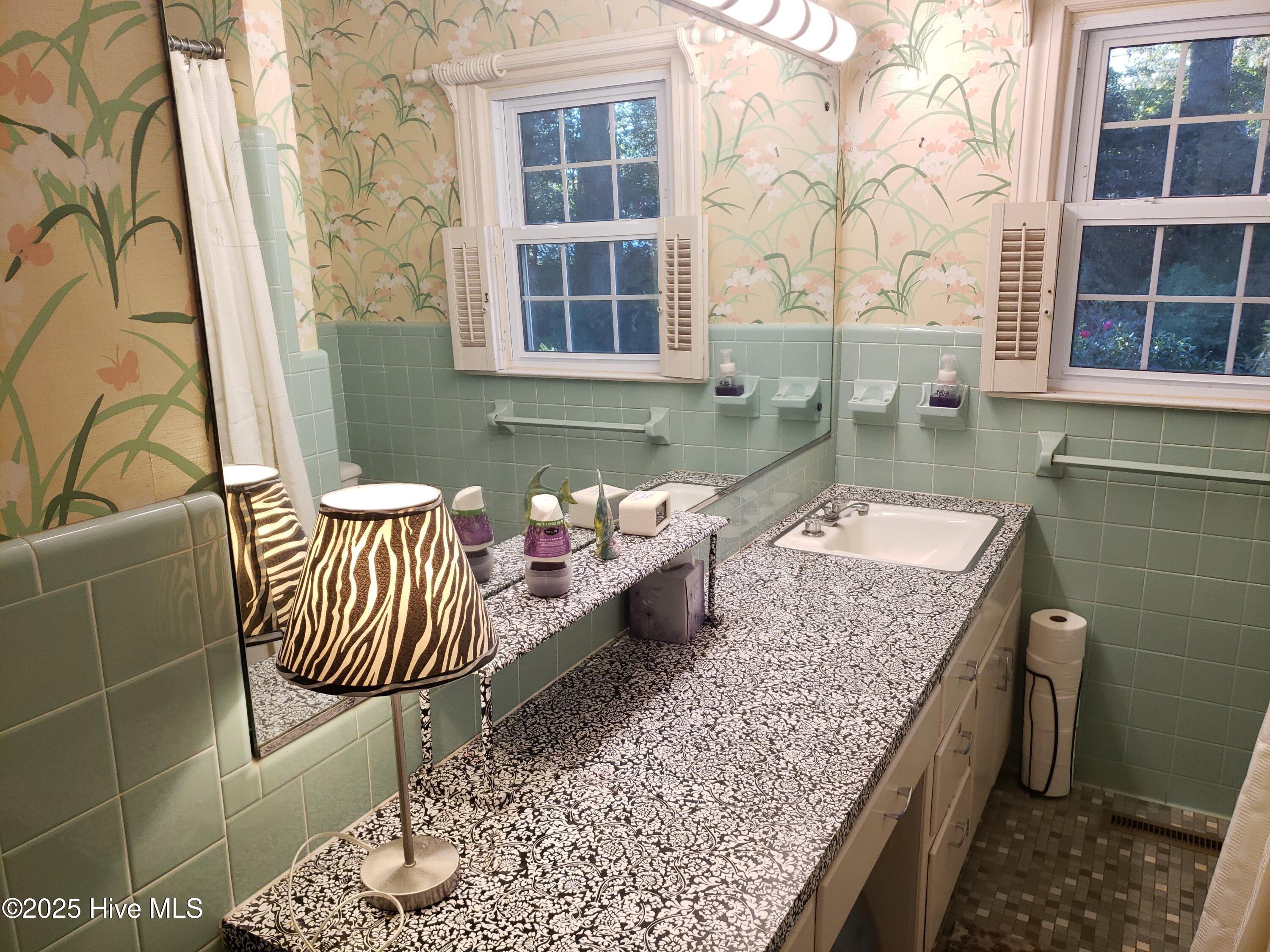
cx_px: 635
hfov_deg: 67.3
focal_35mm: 26
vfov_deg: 53.1
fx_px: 954
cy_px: 476
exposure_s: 1/60
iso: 100
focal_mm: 4.3
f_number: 1.5
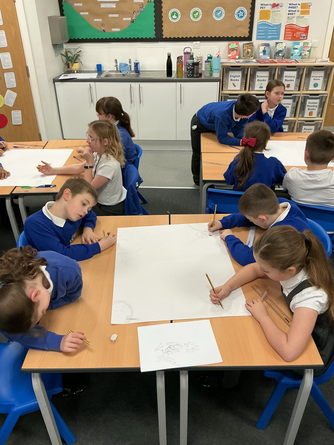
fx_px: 373
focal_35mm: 29
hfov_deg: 48.2
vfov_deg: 61.7
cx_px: 167
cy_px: 222
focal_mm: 3
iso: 80
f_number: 1.8
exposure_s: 1/60
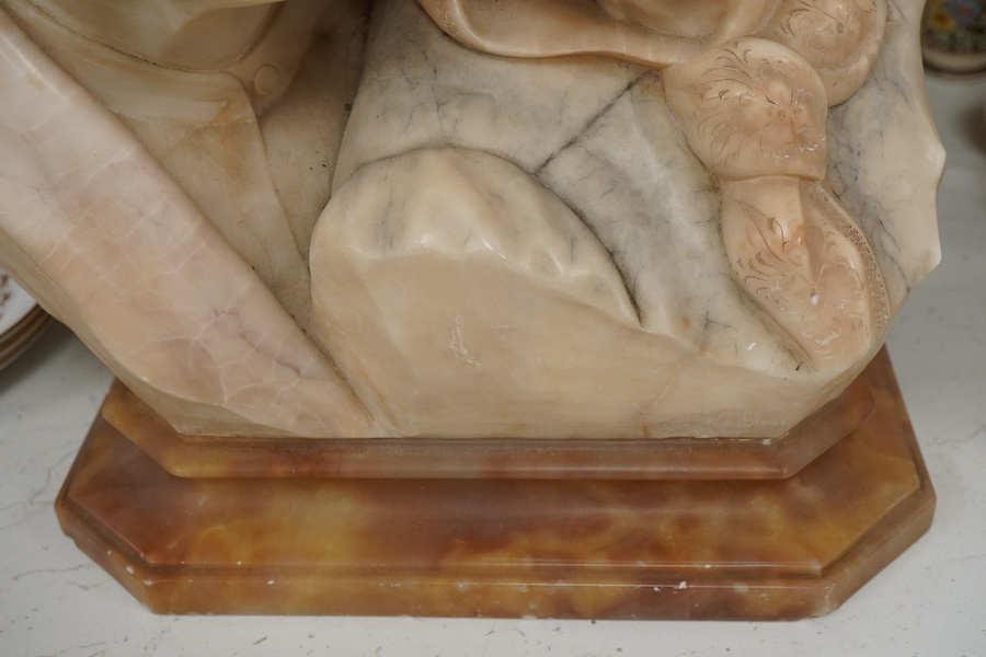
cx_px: 493
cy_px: 328
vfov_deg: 29.9
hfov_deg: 43.6
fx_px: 1232
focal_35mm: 45
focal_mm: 30
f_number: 9
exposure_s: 1/160
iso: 1250
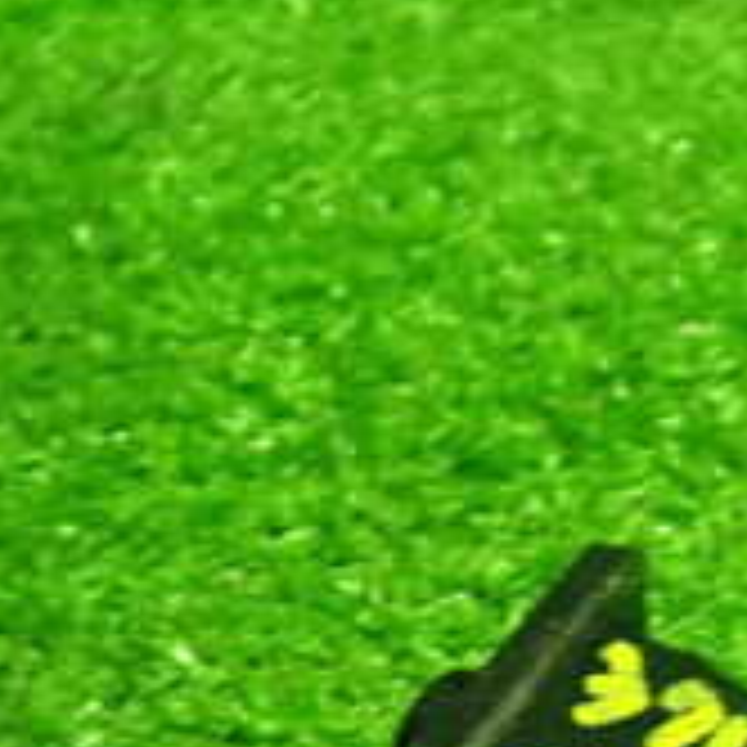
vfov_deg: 17.3
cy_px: 891
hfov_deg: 17.7
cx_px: 734
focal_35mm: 96
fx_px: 2344
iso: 400
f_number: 2.3
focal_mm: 5.4
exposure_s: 1/30
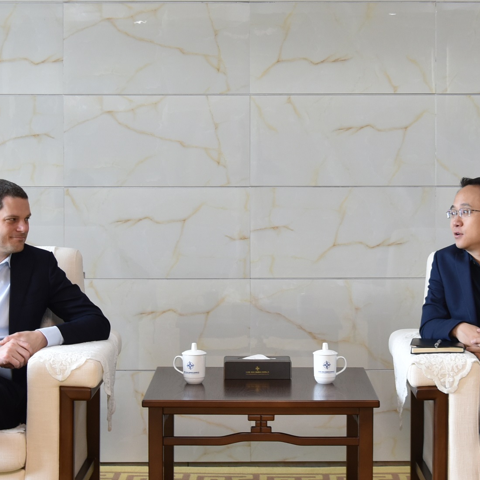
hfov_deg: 18.3
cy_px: 191
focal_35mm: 95
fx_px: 1490
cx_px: 251
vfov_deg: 18.3
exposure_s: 1/40
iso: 500
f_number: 4
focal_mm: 35
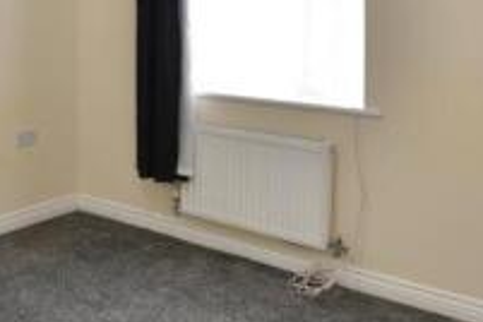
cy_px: 6
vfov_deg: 26.2
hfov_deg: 35.5
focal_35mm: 49
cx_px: -25
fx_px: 657
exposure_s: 1/8
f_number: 8
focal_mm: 10
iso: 200
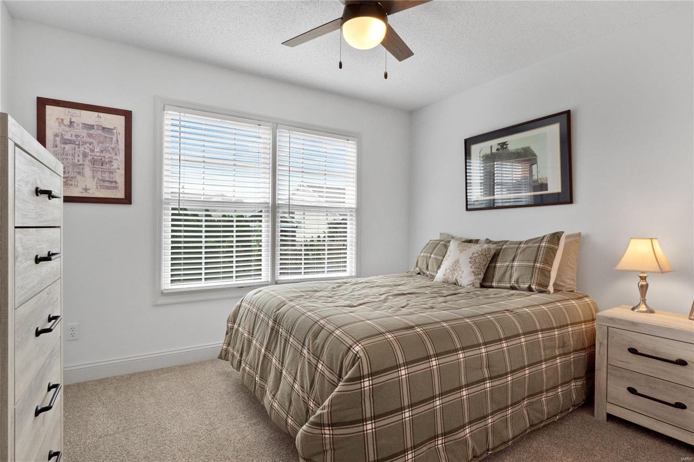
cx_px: 347
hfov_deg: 90.0
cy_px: 231
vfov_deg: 67.4
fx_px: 347
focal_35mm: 18
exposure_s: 1/60
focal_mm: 9
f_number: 8
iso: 400
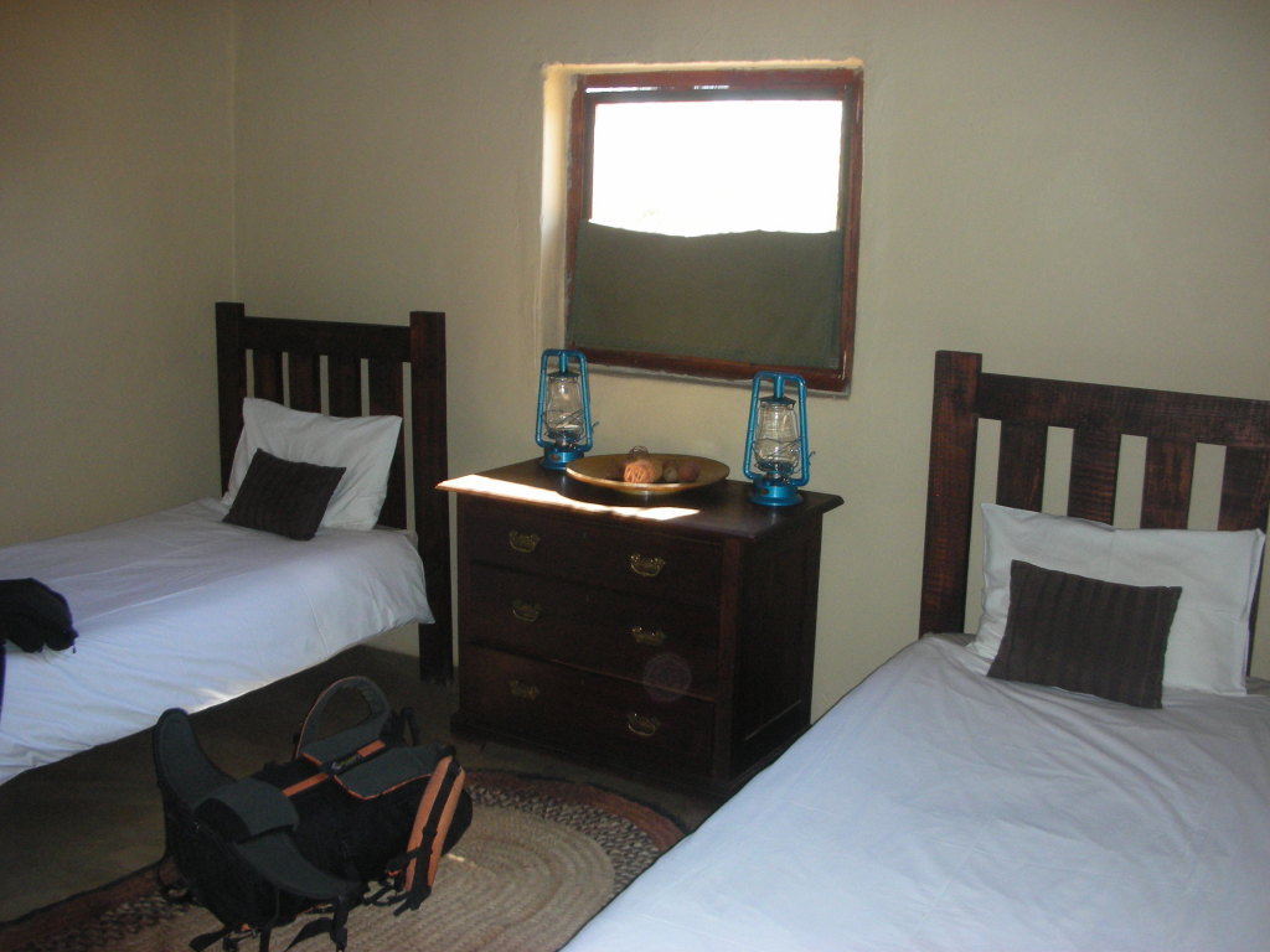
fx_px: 1284
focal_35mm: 35
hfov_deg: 52.6
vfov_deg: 40.7
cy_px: 476
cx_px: 635
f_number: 3
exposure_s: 1/60.1
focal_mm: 5.8
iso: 162
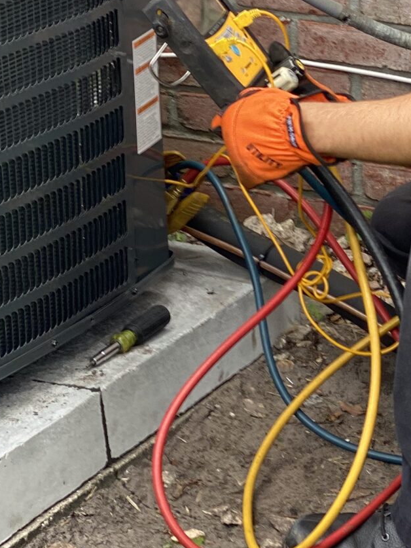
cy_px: 151
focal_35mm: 159
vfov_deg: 12.4
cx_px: 420
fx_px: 2516
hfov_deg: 9.3
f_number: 2
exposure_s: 1/148
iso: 20
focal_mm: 6
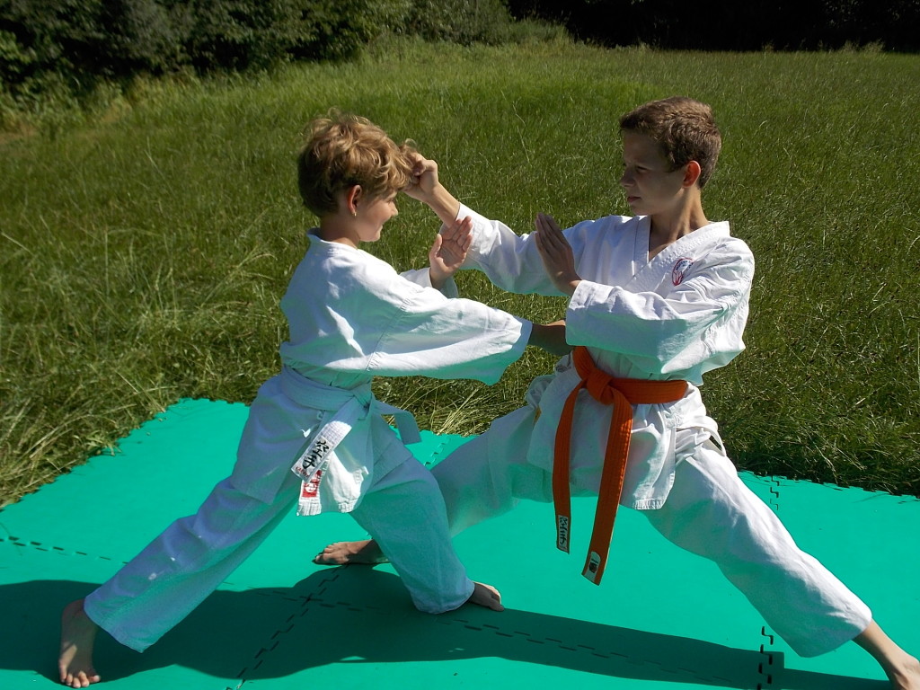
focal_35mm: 34
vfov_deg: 41.8
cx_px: 460
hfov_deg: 54.0
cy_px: 345
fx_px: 904
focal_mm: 6.1
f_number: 3.4
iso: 80
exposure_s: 1/1000
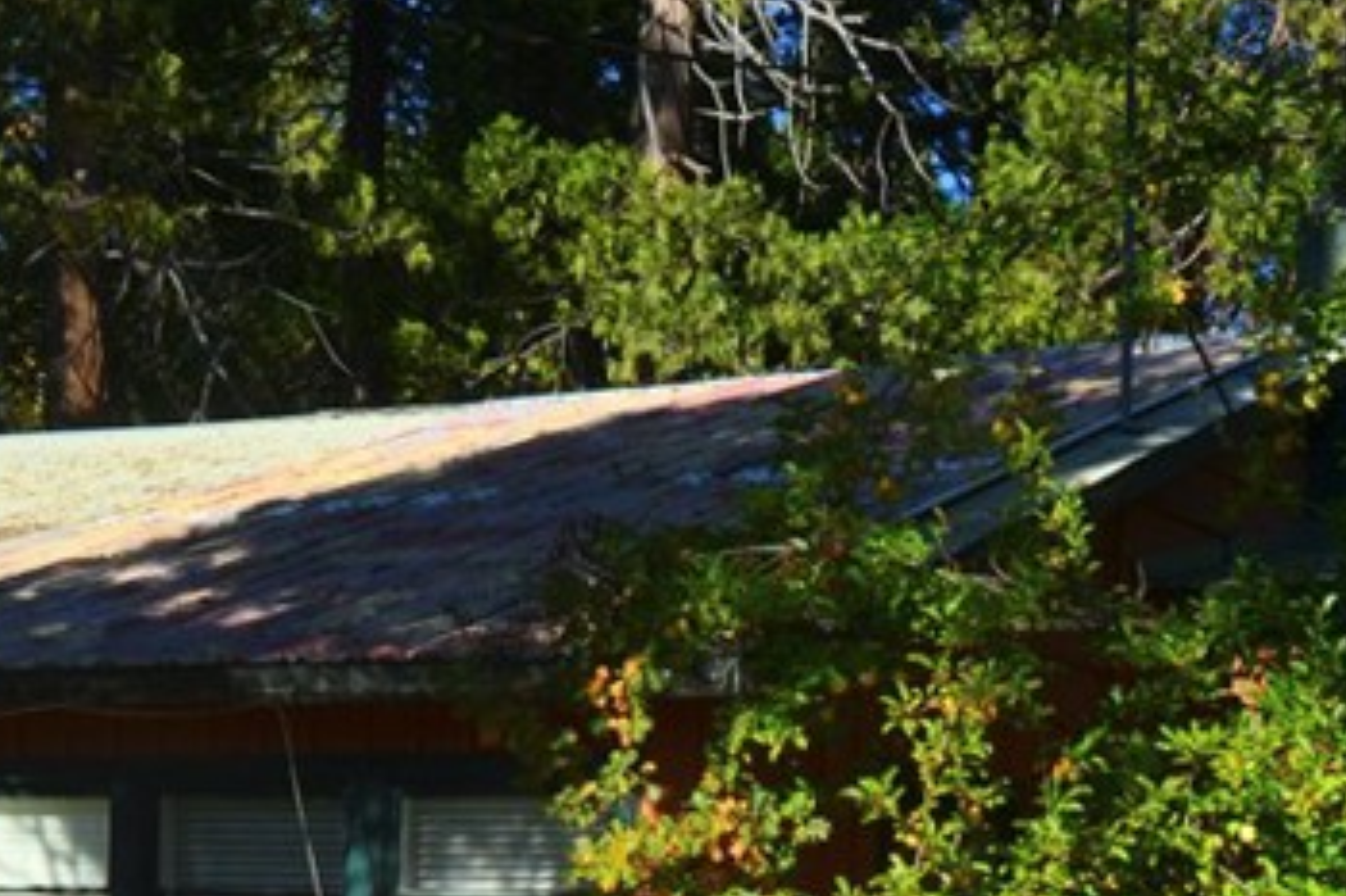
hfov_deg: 25.6
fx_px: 2952
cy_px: 1175
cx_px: 804
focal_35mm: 79
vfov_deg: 16.3
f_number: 10
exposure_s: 1/320
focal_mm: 18
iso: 200
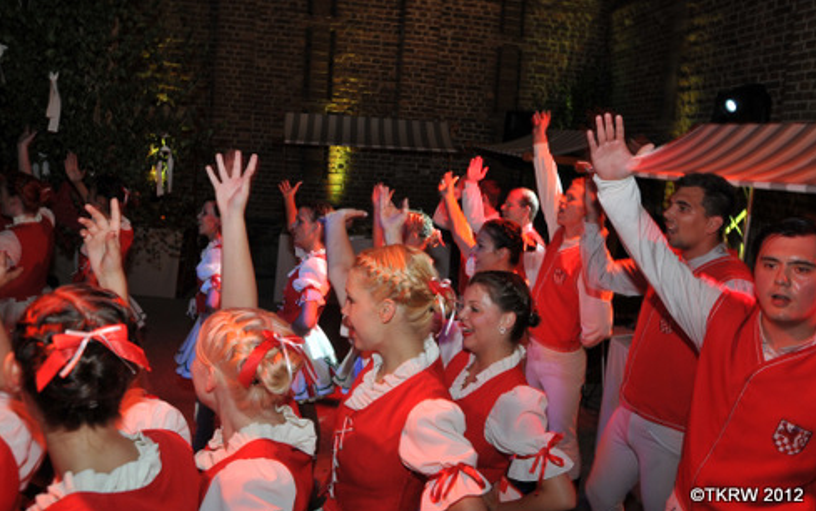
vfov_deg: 46.8
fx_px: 590
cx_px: 414
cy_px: 250
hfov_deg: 69.3
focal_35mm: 27
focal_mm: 17
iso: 280
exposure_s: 1/30
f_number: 5
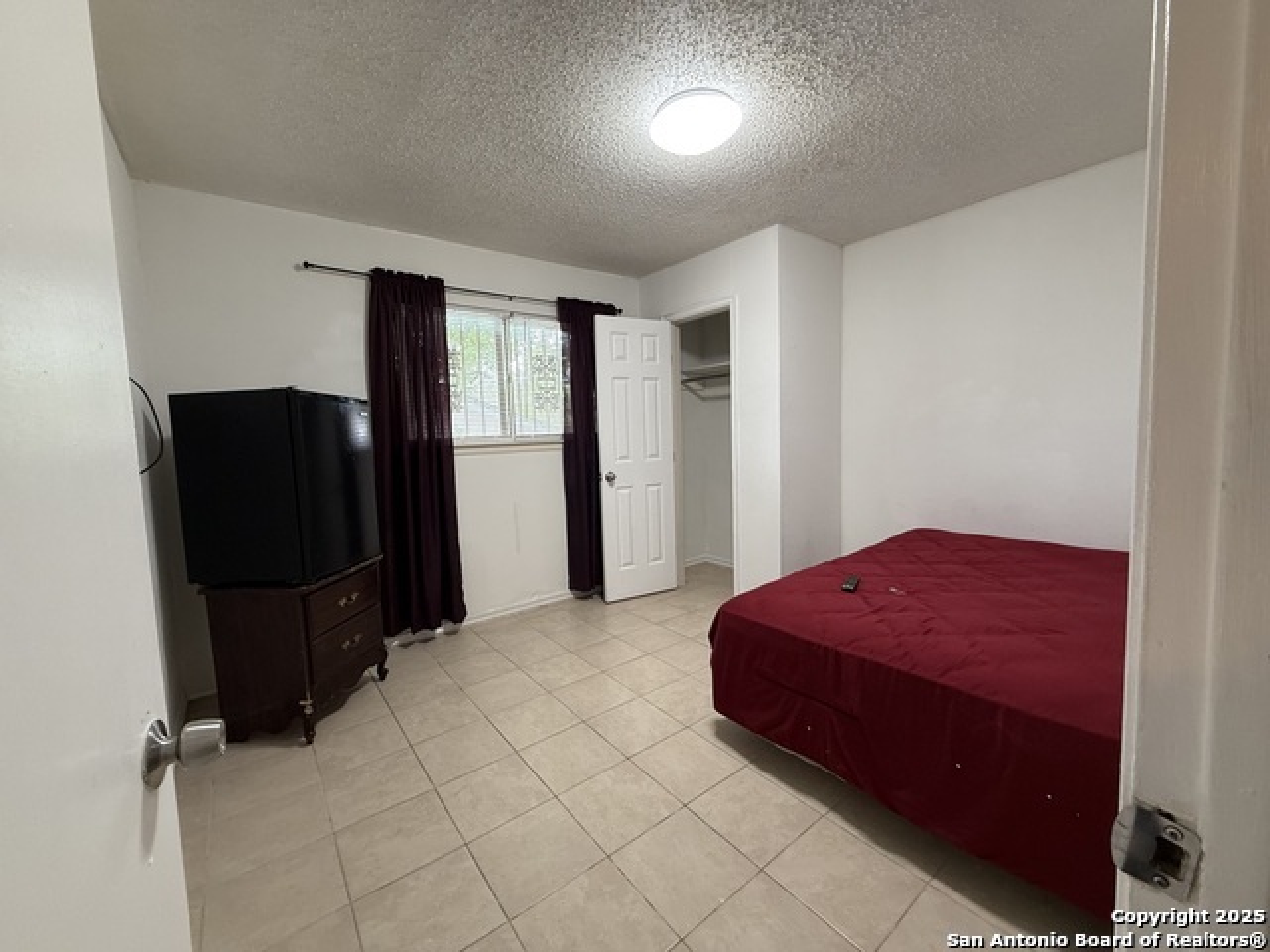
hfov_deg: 102.1
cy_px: 476
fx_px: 514
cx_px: 635
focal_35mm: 14
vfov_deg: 85.7
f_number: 2.2
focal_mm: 2.22
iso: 250
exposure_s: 1/60
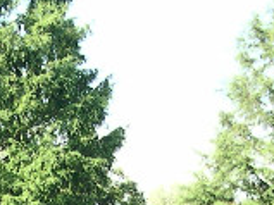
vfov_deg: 7.0
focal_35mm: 203
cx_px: -17
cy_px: 417
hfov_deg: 9.7
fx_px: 1606
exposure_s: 1/248
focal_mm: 8
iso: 100
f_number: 2.8
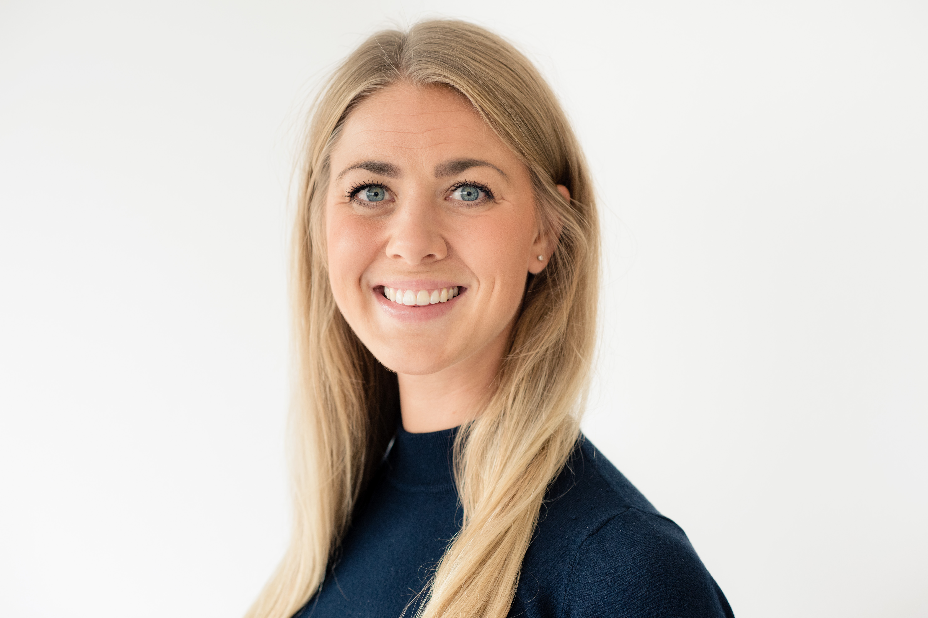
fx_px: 2191
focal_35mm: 85
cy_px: 309
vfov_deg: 16.1
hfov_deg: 23.9
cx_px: 464
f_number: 3.5
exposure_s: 1/250
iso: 800
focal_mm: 85
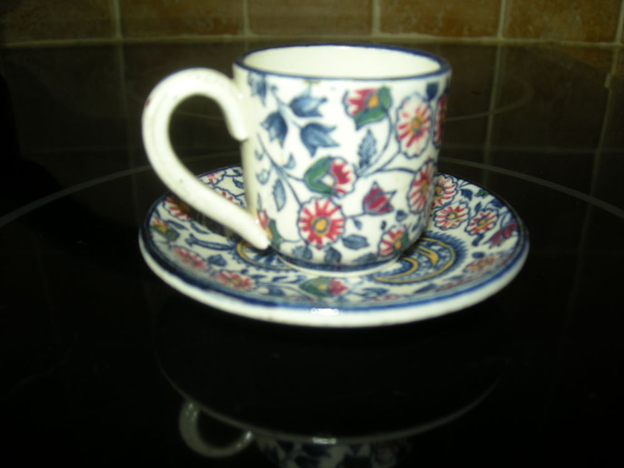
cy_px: 234
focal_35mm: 35
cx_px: 312
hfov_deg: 52.6
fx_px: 631
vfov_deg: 40.7
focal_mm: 5.7
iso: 64
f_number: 2.8
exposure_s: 1/30
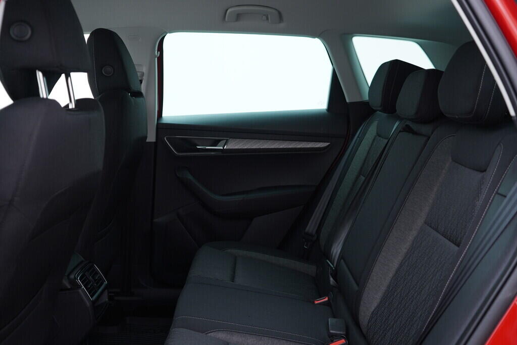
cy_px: 172
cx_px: 258
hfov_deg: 53.1
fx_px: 517
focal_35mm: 36
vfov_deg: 36.9
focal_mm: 24
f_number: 2.8
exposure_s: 1/40
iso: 200
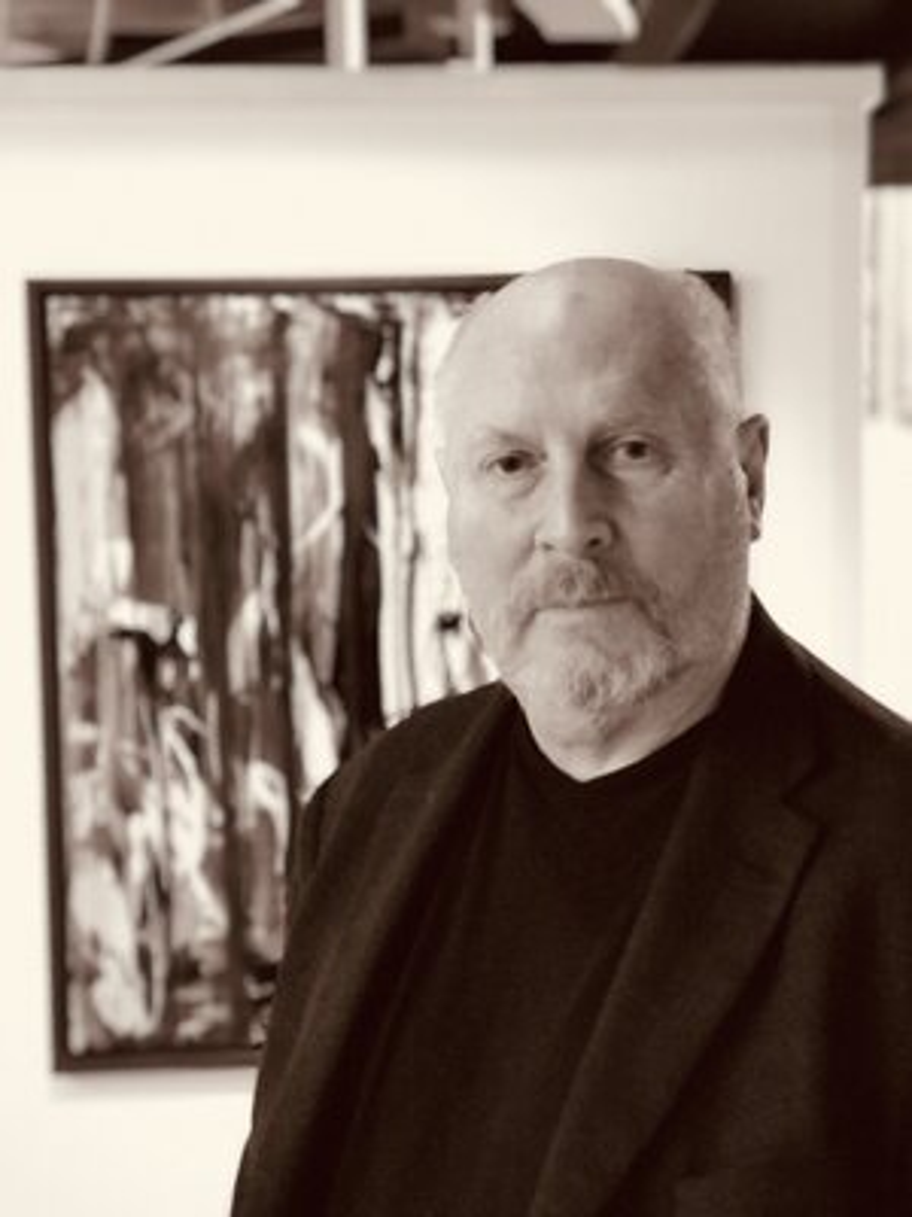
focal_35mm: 57
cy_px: 608
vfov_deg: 33.8
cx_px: 456
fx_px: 2002
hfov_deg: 25.7
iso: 800
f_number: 2.8
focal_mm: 6.6
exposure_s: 1/50
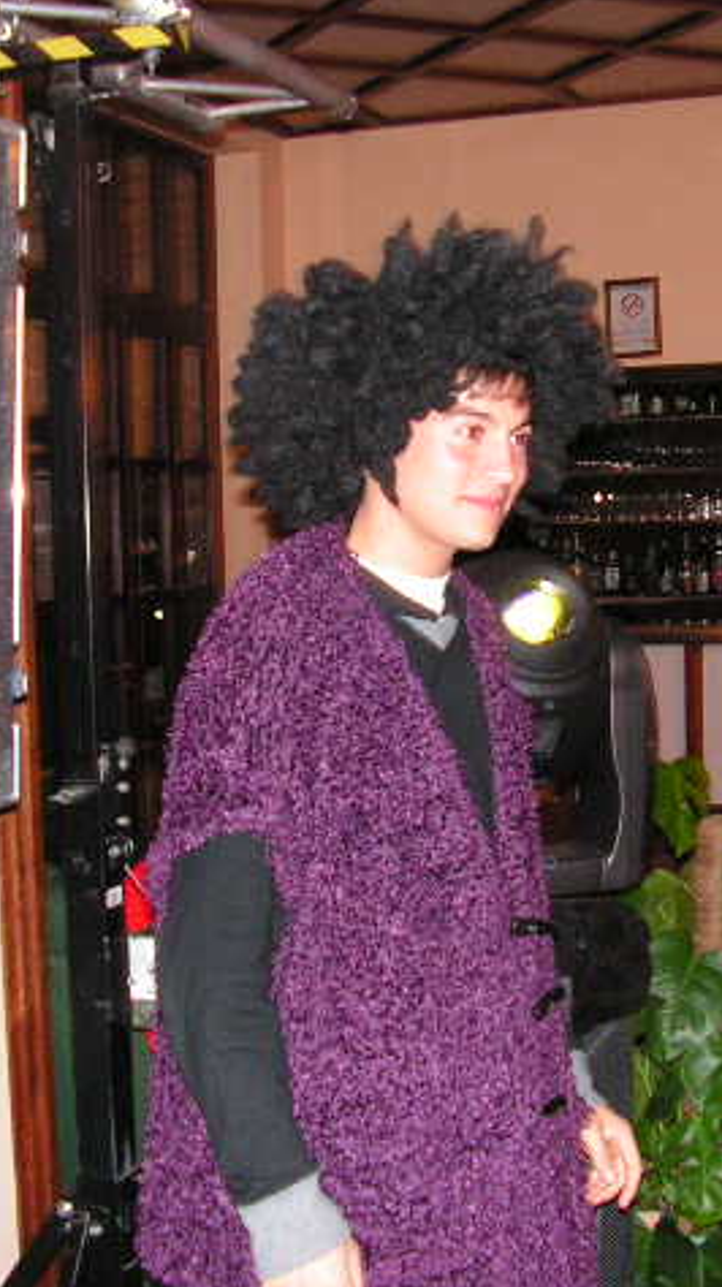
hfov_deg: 22.6
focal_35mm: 53
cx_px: 380
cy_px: 641
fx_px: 1807
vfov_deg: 39.2
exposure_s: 1/40
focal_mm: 6
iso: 200
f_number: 3.2
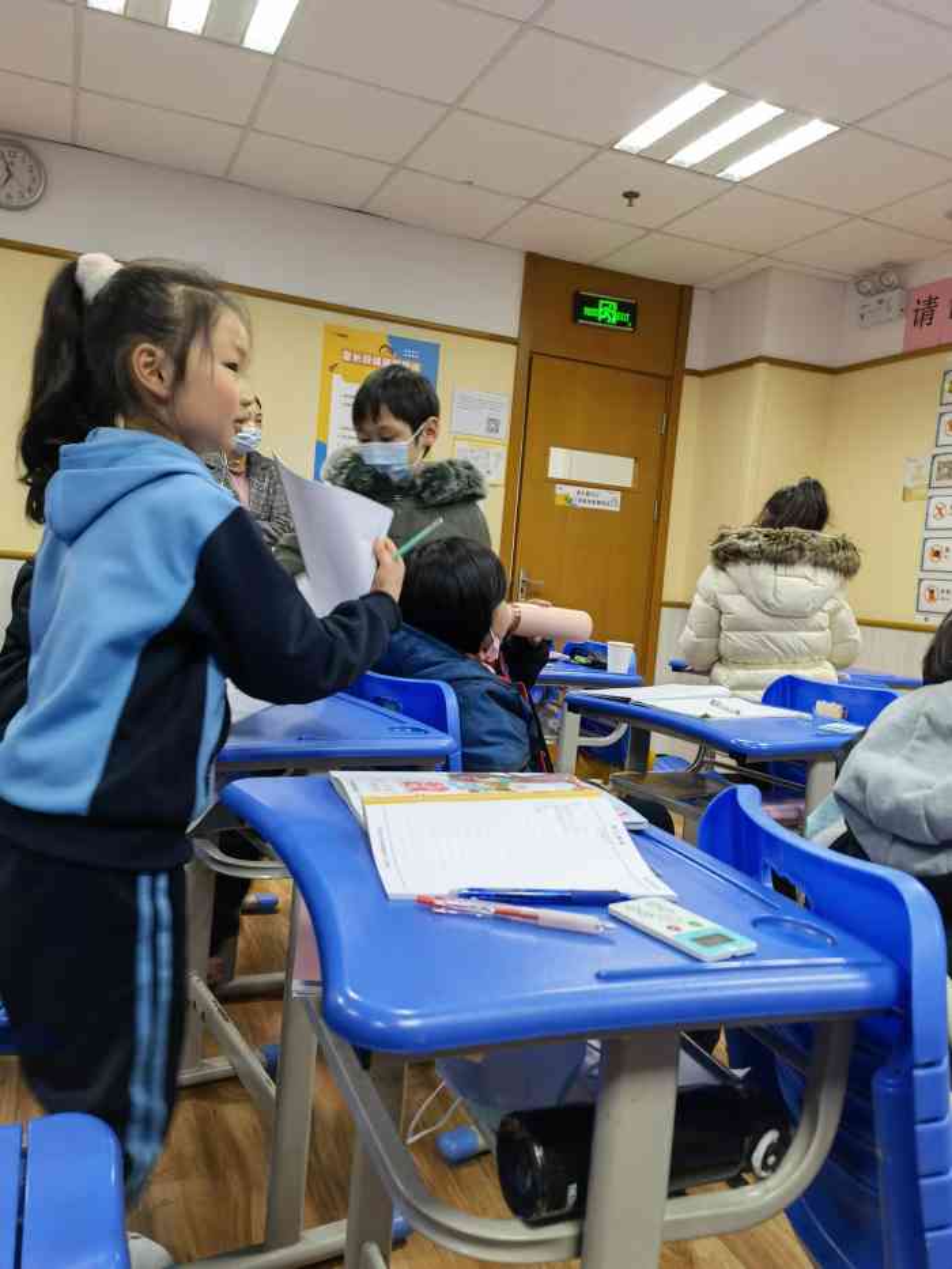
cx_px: 476
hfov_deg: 51.4
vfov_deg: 65.3
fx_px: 990
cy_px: 634
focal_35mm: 27
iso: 100
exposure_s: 1/50
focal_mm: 6.67
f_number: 1.9
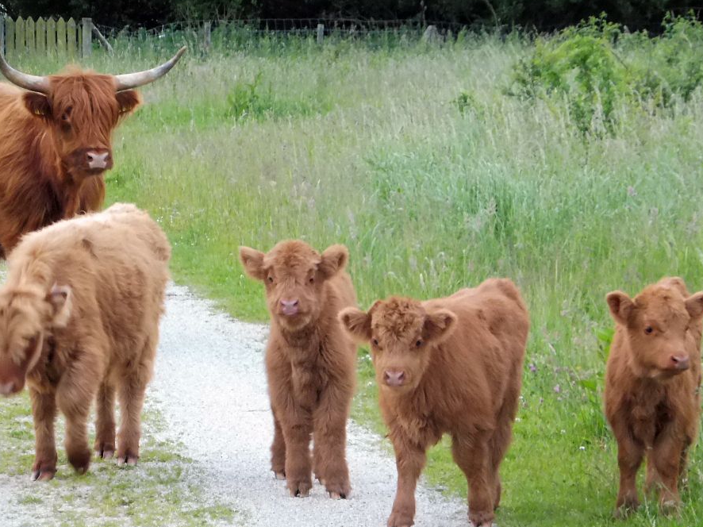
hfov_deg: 7.4
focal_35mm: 267
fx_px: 5421
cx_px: 378
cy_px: 285
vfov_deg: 5.6
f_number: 5.6
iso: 640
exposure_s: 1/30
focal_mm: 41.3
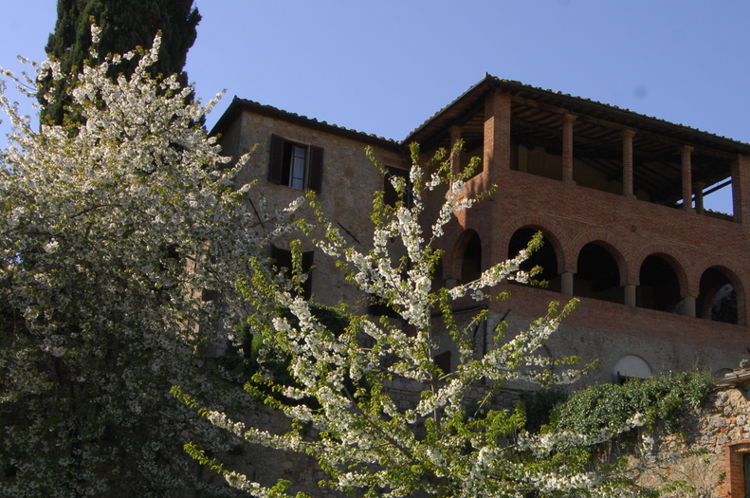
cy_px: 290
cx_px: 474
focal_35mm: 52
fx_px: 1080
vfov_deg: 25.9
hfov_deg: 38.0
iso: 100
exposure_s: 1/125
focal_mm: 19
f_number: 11
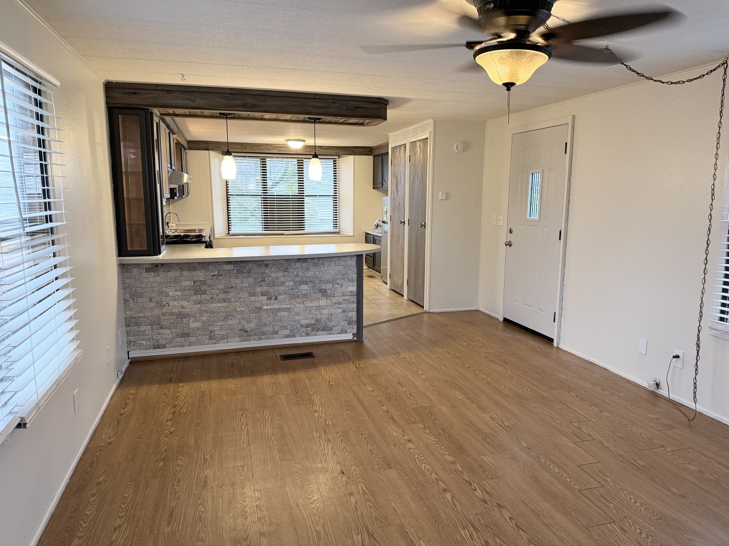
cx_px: 364
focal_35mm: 24
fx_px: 505
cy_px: 273
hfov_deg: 71.6
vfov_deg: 56.8
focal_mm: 6.76
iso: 200
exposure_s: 1/60
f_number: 1.78
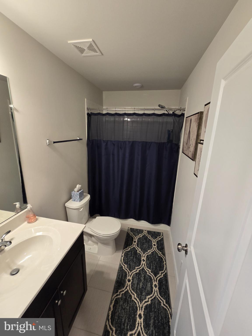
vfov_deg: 106.2
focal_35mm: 13
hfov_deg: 89.9
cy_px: 168
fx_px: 126
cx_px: 126
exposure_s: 1/60
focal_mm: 2.2
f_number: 2.2
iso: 160
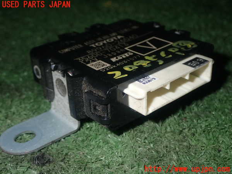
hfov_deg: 35.5
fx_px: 362
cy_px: 87
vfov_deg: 27.0
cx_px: 116
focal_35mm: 54
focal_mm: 9.65
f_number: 10
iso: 200
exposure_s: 1/50
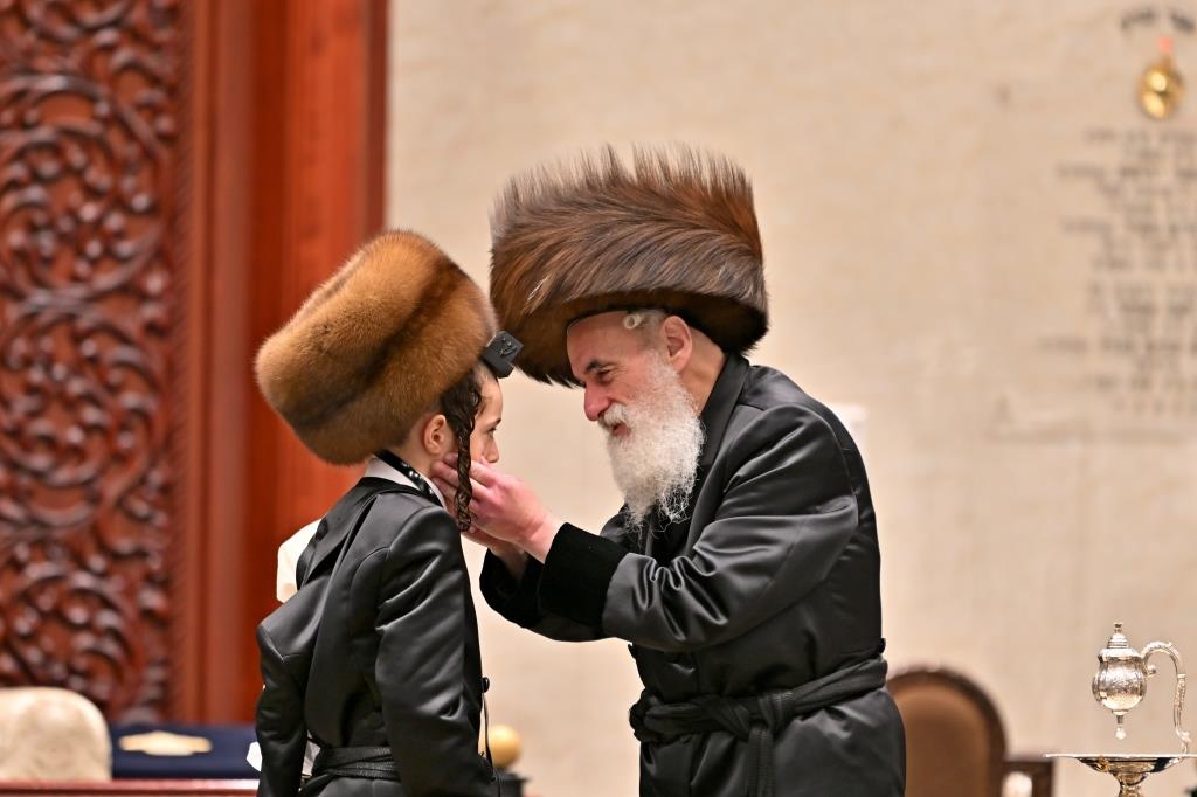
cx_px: 598
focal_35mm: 300
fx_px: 9971
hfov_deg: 6.9
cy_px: 398
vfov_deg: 4.6
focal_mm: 200
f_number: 2.8
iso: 200
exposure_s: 1/160
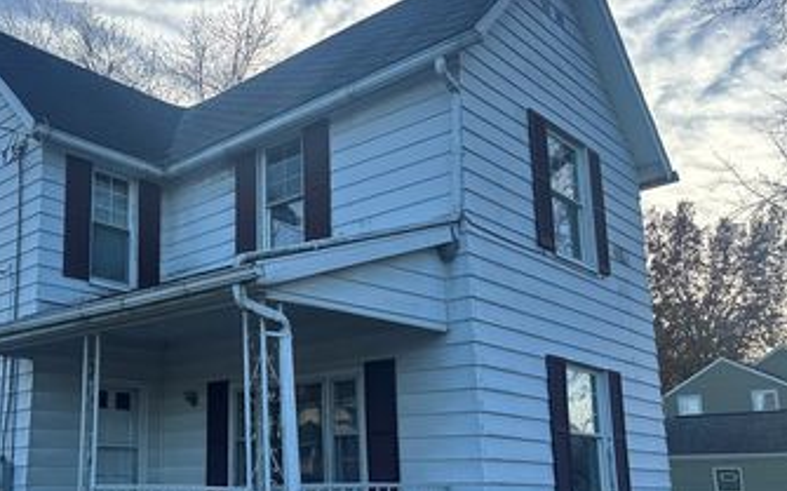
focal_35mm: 38
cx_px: 226
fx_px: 815
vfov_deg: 33.3
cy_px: 325
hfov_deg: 50.1
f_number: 1.78
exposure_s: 1/1357
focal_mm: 6.86
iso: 80
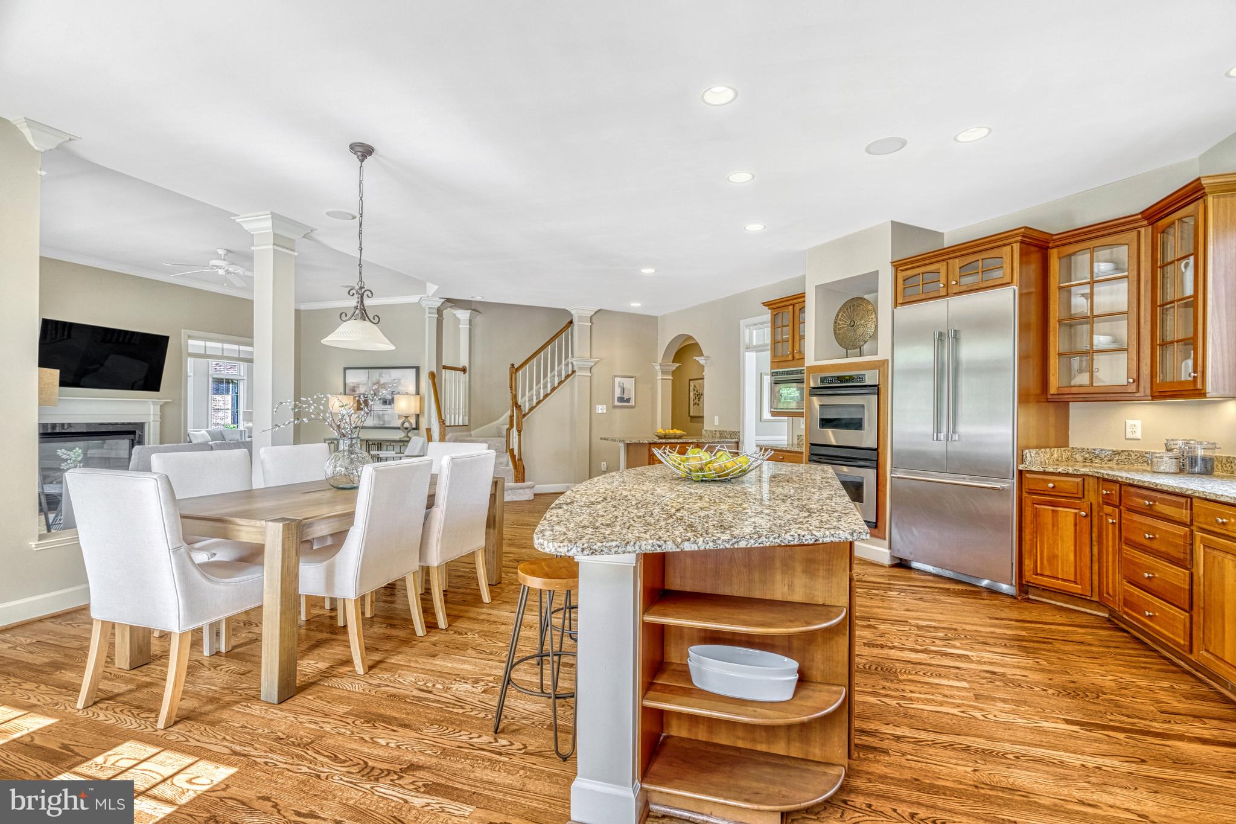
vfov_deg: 73.7
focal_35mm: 16
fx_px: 549
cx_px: 618
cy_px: 412
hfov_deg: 96.7
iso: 1250
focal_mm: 16
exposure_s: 1/50
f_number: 7.1
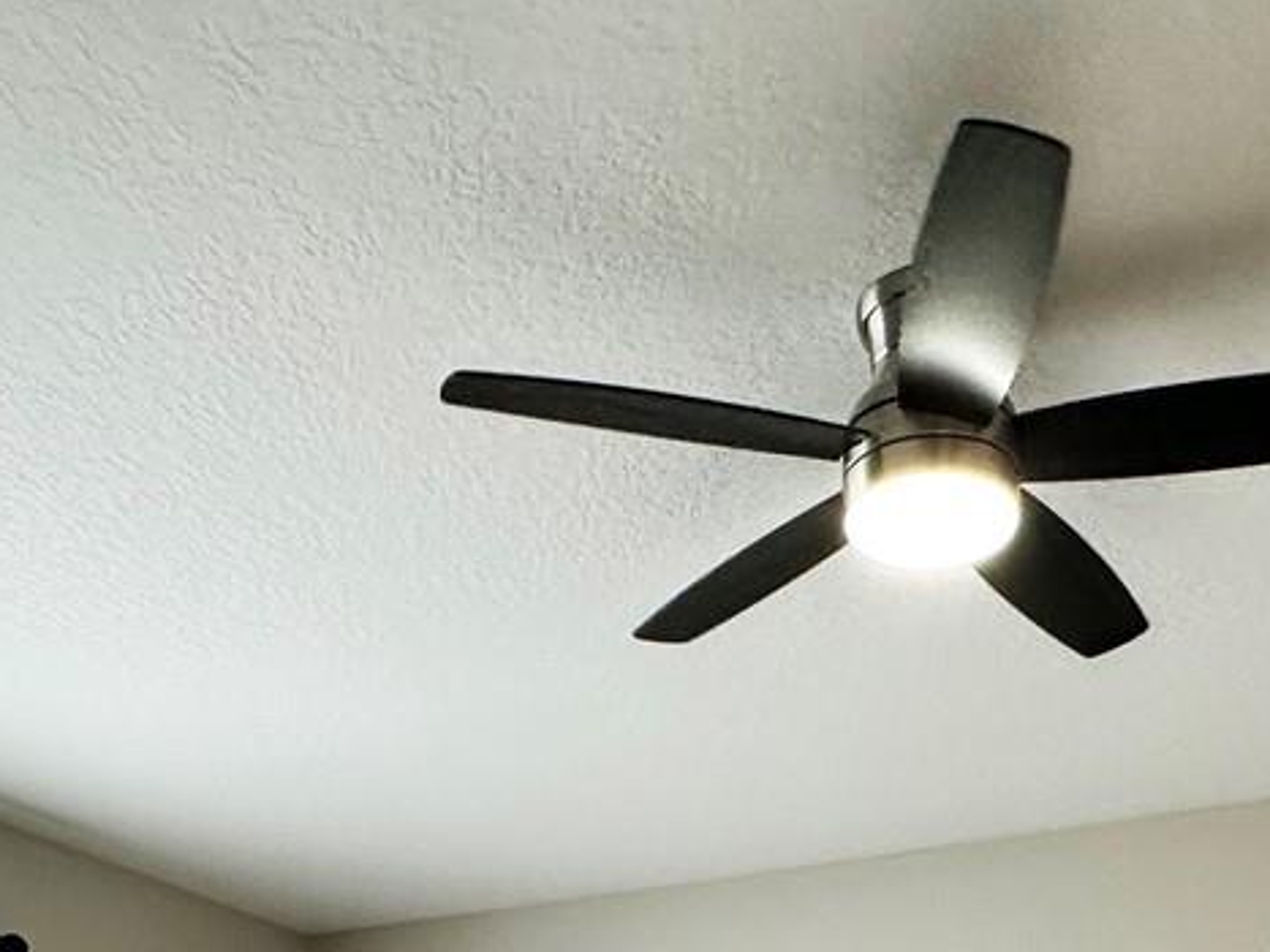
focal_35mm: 48
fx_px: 1761
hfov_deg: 39.5
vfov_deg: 23.2
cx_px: 775
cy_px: 1496
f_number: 2.2
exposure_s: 1/120
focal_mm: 2.22
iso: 160
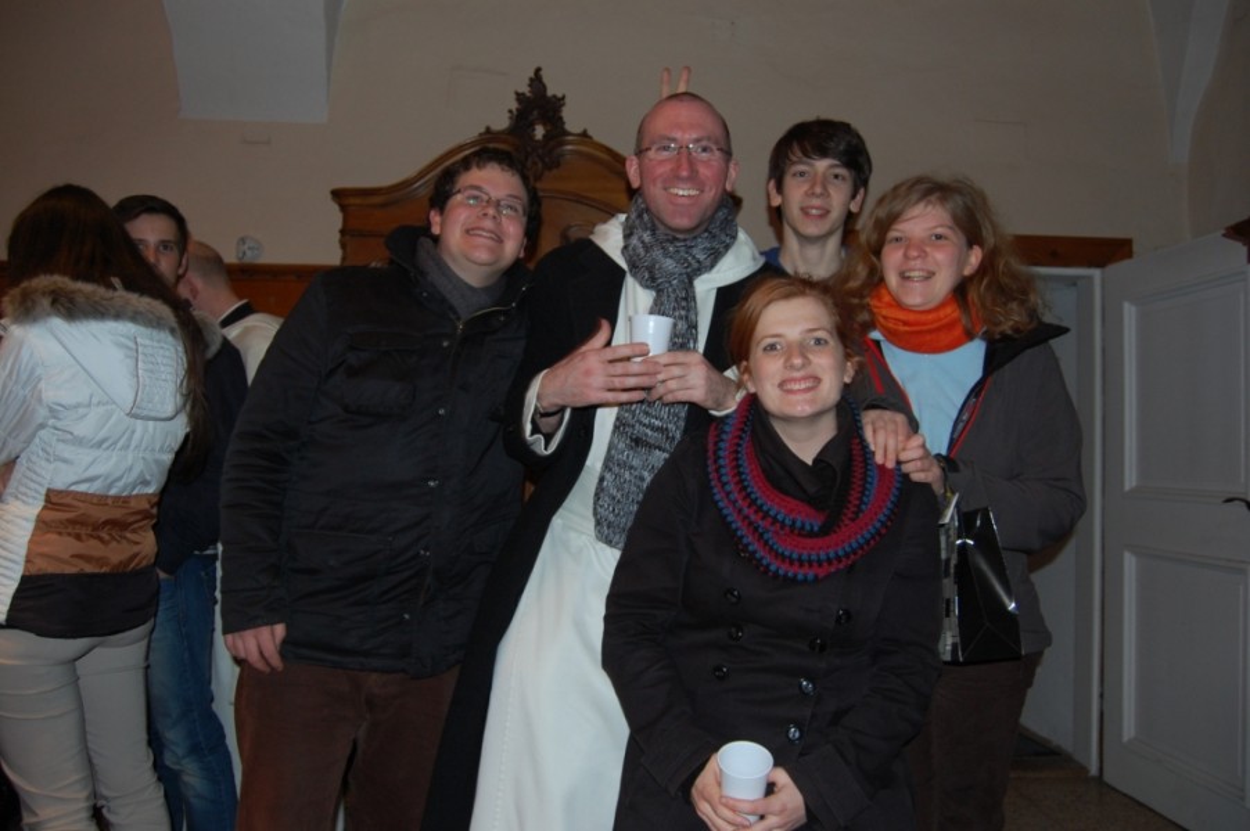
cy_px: 416
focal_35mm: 27
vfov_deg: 47.9
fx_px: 937
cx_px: 625
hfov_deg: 67.4
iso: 400
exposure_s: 1/60
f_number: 3.5
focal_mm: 18
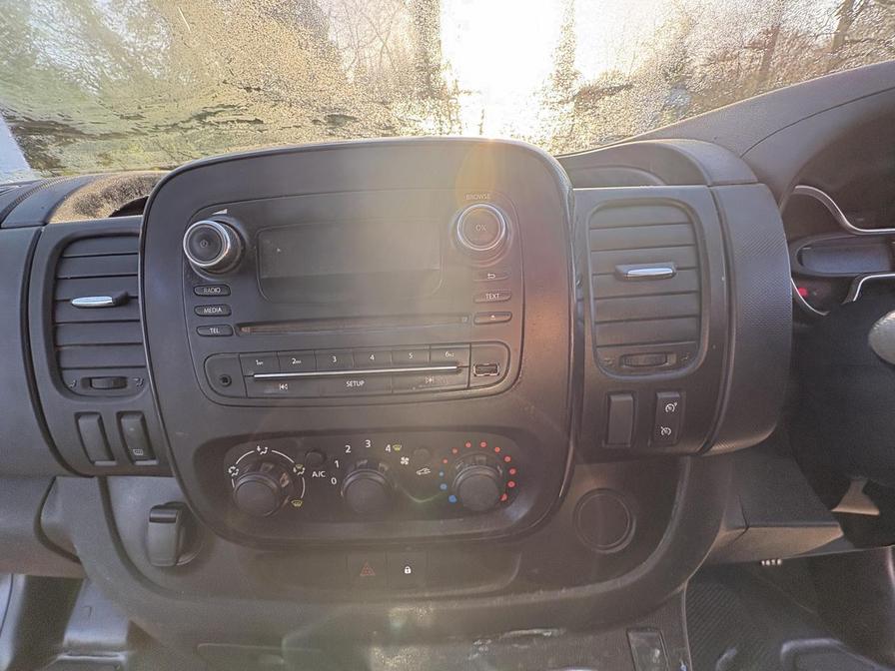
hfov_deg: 102.1
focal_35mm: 14
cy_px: 336
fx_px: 362
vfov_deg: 85.7
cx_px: 448
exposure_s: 1/99
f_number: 2.2
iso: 64
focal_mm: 2.22
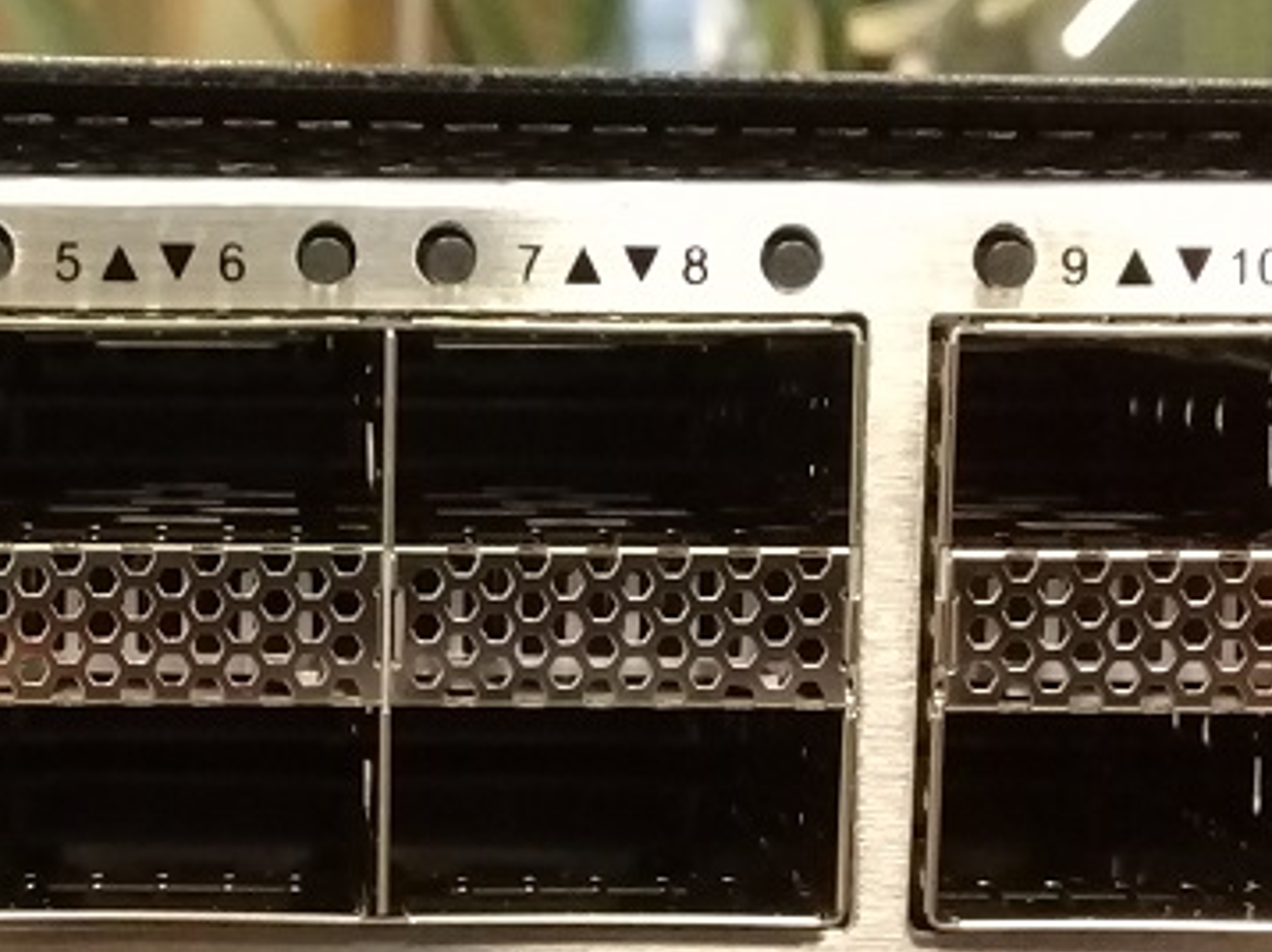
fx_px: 2864
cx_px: 266
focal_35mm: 78
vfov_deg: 18.8
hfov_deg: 24.7
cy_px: 677
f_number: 2.2
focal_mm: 3.3
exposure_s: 1/17
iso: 500
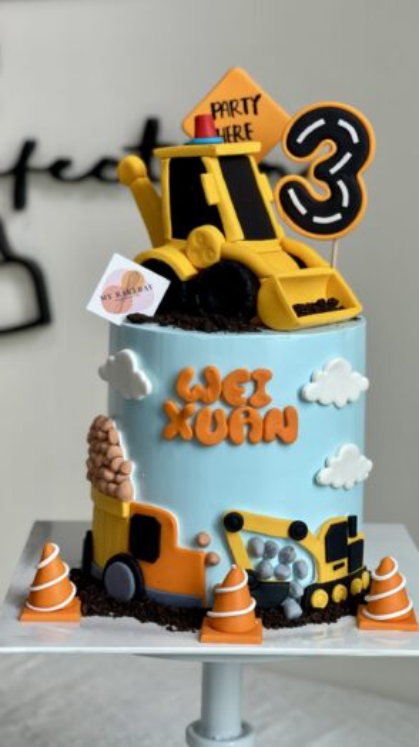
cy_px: 378
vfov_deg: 29.8
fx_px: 1405
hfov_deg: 17.0
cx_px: 228
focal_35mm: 71
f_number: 2.2
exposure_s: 1/100
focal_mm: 7.5
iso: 25
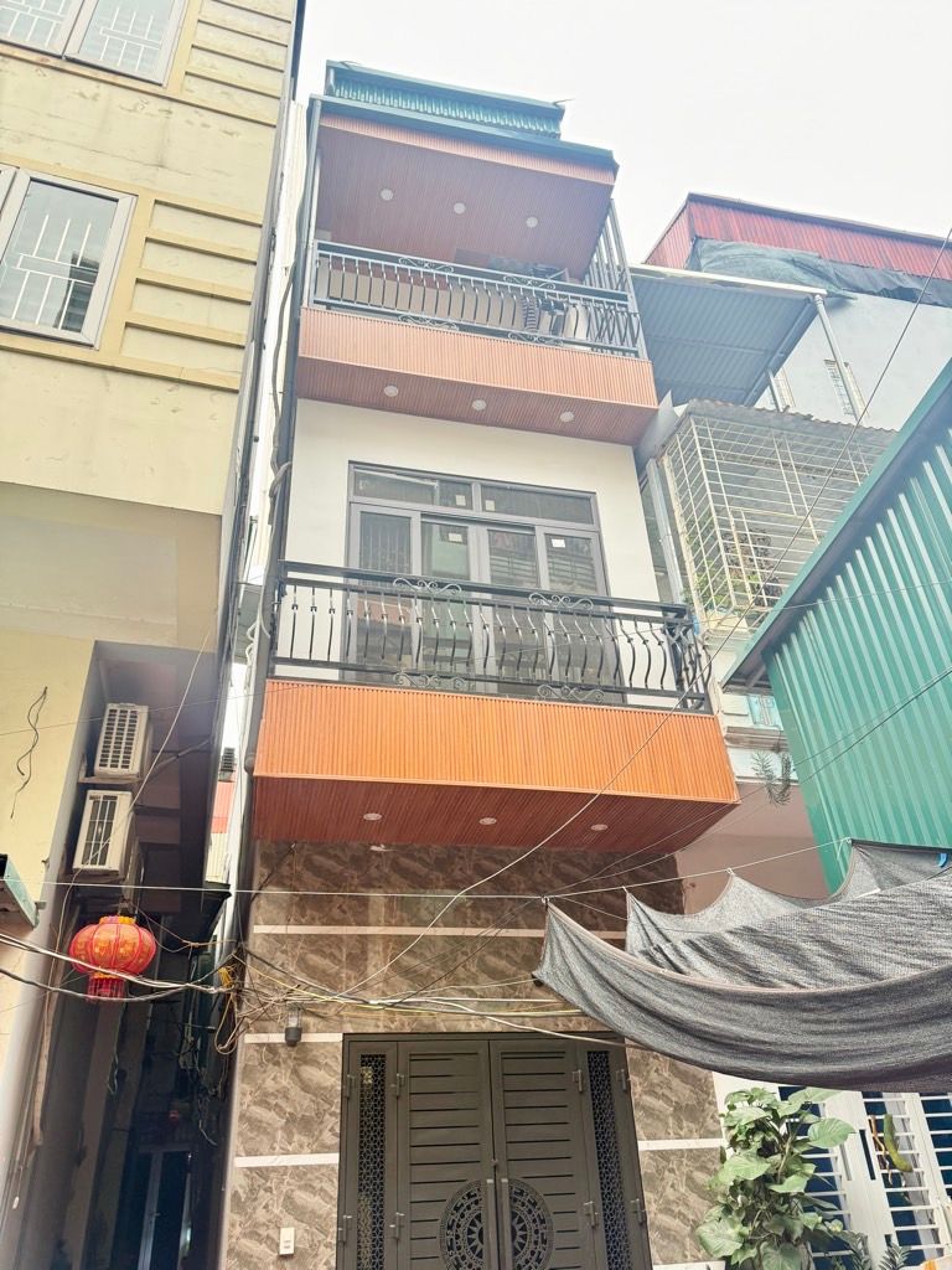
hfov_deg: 56.8
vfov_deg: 71.6
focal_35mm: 24
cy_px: 635
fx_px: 880
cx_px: 476
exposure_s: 1/127
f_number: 1.78
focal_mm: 6.76
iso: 125
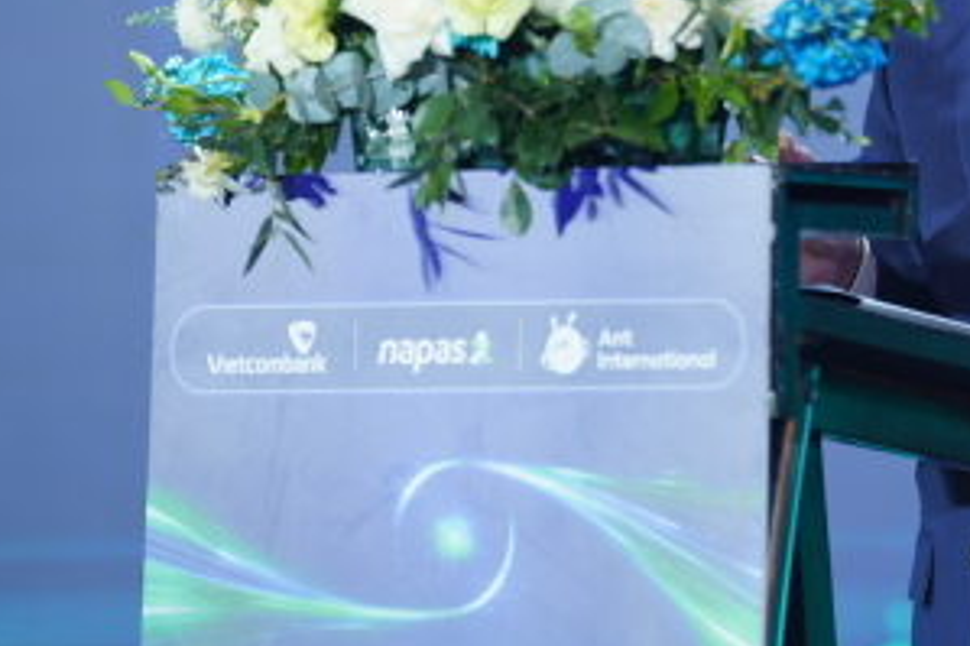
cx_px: 895
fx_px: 12252
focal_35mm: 455
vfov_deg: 3.0
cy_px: 15
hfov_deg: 4.5
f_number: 2.8
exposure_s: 1/100
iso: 200
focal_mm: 200
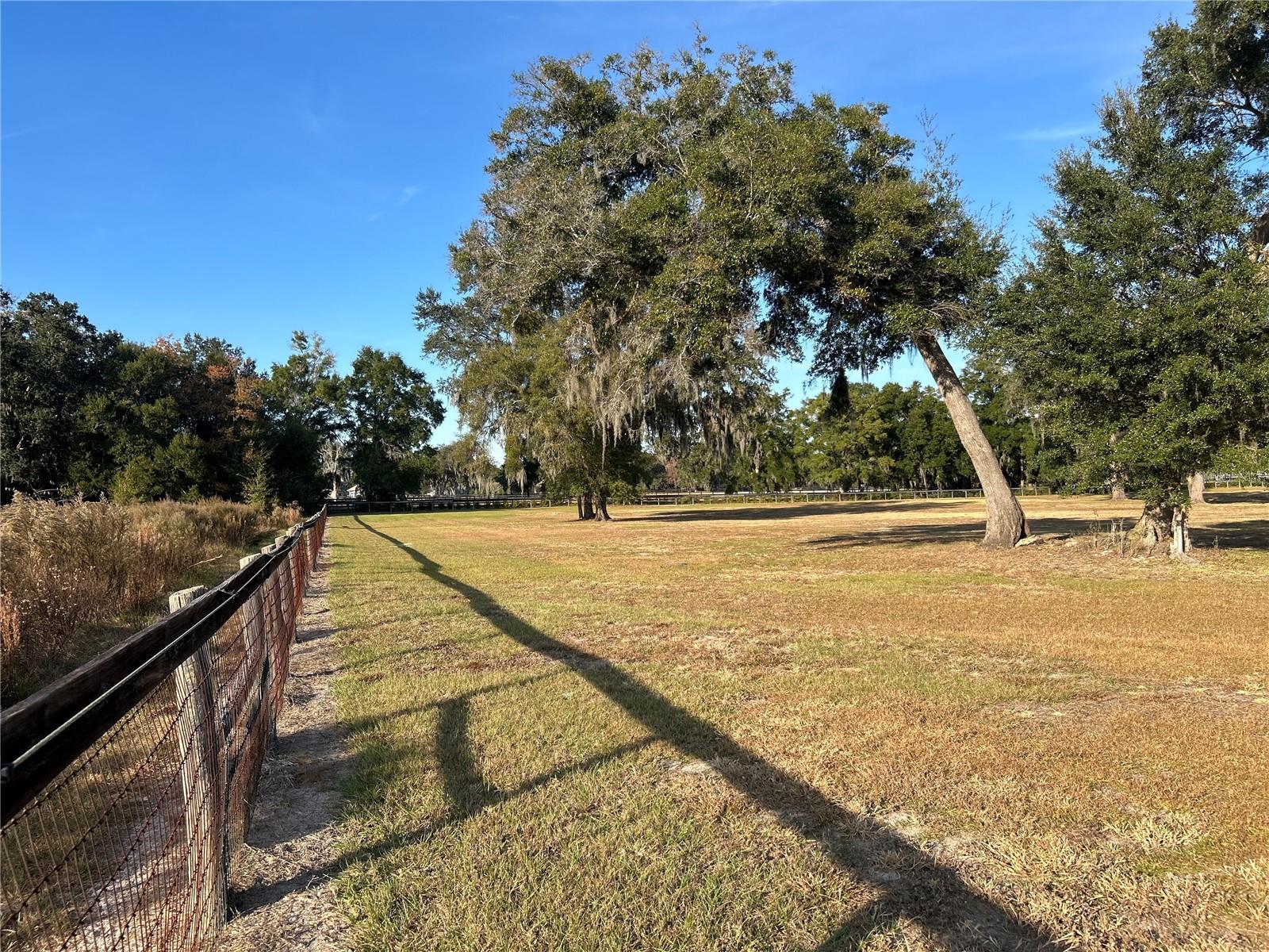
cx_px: 634
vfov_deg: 53.1
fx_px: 953
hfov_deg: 67.3
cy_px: 476
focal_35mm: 26
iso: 50
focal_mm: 5.7
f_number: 1.5
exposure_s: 1/2083
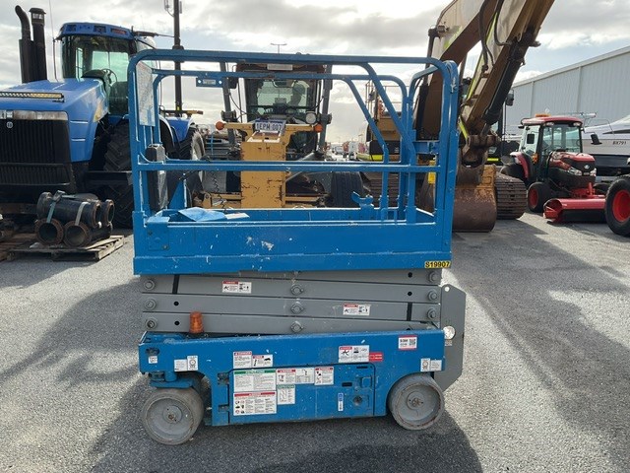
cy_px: 236
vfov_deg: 48.2
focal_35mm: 29
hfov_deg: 61.7
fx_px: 528
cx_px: 315
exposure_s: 1/792
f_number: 1.8
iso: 16
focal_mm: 3
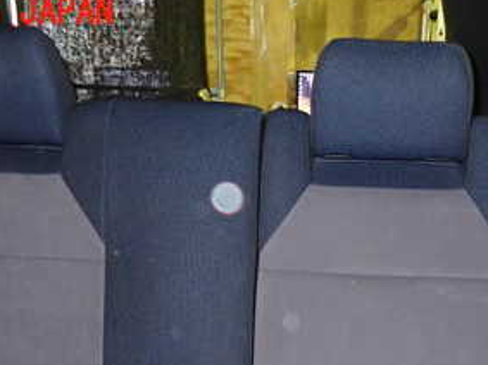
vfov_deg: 25.9
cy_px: 379
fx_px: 747
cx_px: 317
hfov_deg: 35.9
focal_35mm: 53
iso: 400
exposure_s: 1/30
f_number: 2
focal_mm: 4.5
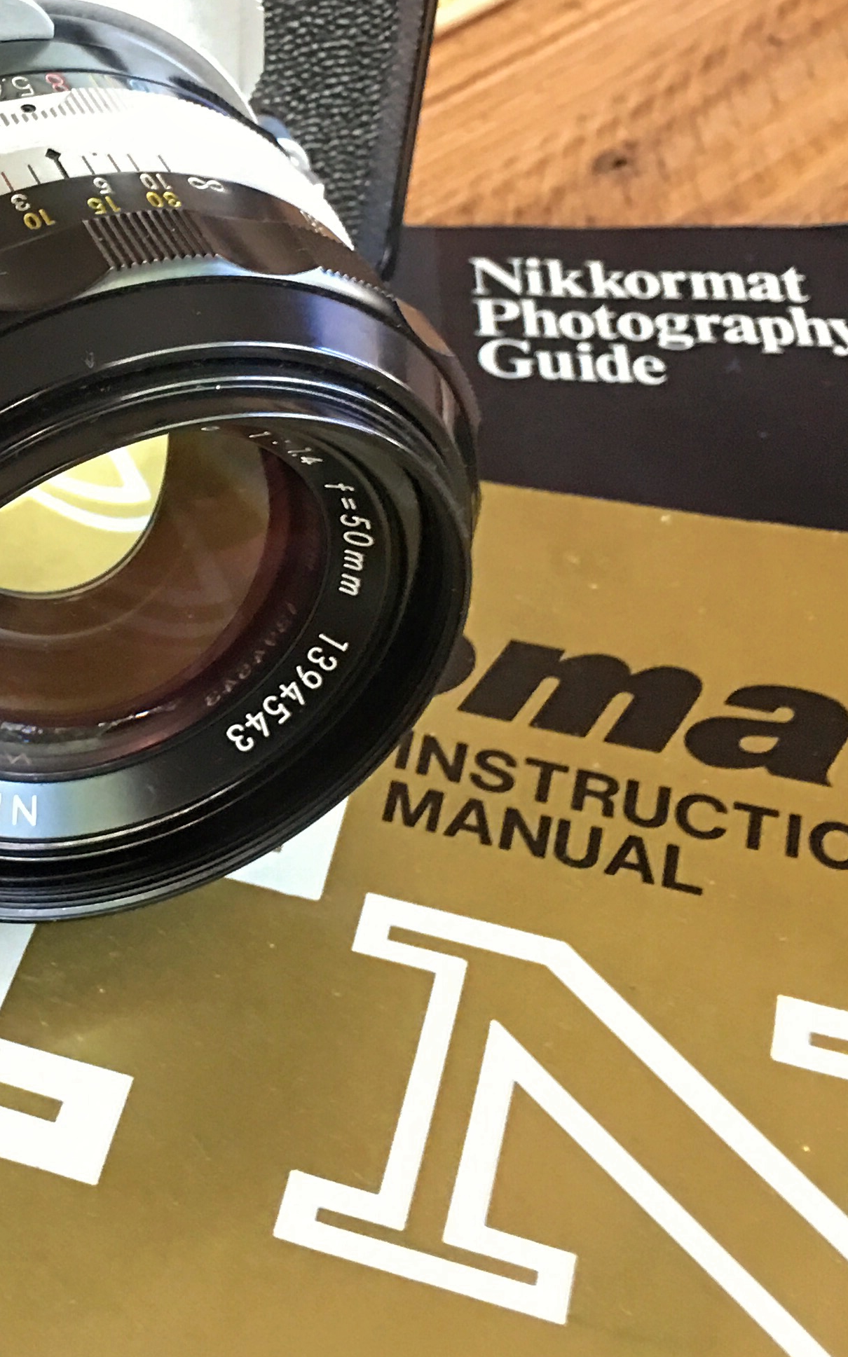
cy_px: 383
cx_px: -68
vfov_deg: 31.6
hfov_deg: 19.5
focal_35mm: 64
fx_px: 2367
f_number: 2.2
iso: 100
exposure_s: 1/8
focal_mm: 4.15
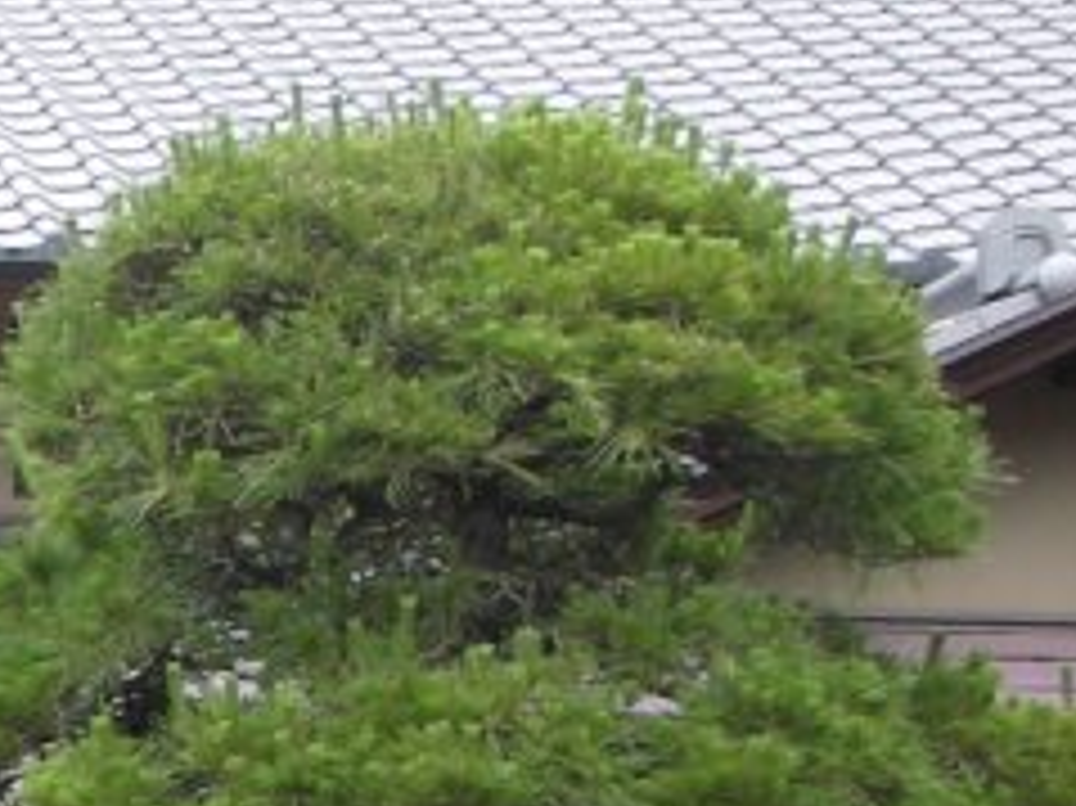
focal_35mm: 150
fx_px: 4660
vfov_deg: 9.8
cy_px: 932
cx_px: -626
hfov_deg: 12.4
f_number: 2.8
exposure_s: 1/32.4
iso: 50
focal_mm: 5.8
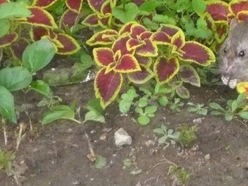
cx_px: 246
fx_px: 2342
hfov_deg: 6.0
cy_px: 47
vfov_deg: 4.5
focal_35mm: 327
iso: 800
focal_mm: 16.5
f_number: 5.1
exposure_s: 1/60
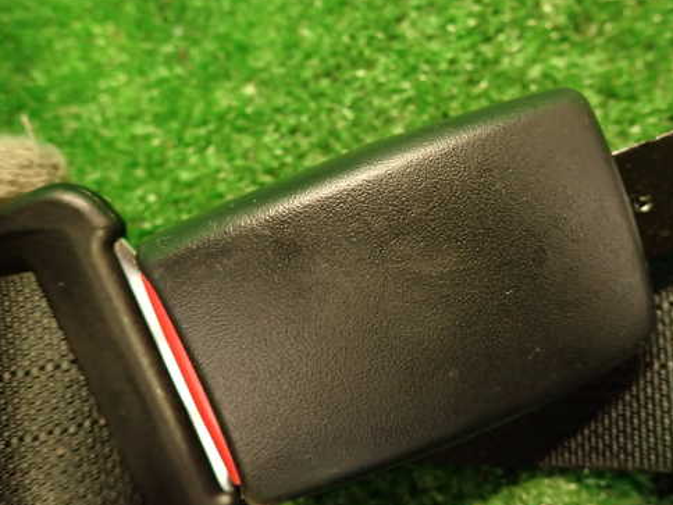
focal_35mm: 31
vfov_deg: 45.4
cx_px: 406
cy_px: 271
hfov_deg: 57.9
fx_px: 603
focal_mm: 4.5
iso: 400
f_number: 2
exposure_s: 1/30
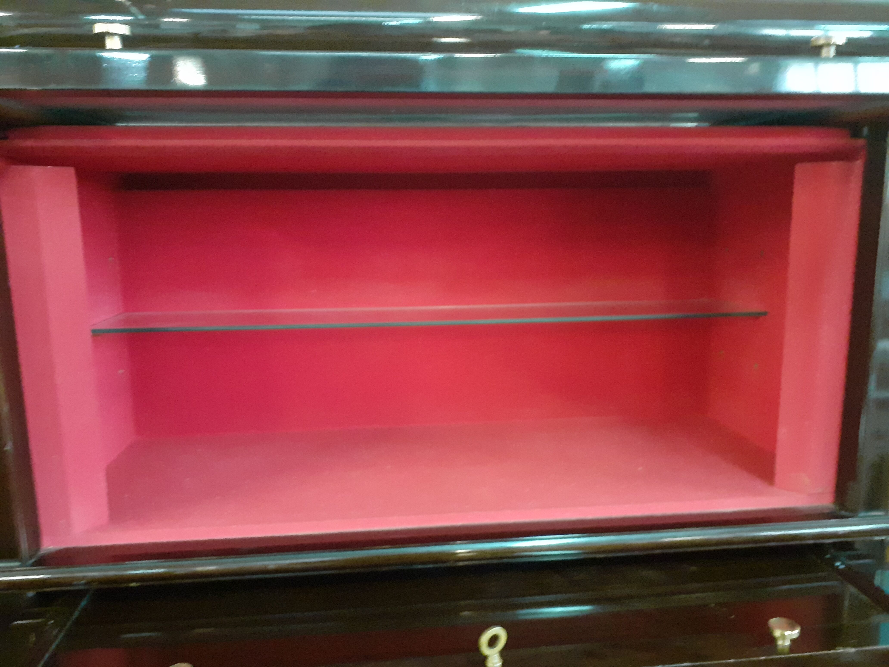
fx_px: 693
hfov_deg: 65.3
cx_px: 444
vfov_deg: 51.4
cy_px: 334
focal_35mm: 27
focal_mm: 3.6
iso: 640
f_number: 1.9
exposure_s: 1/20
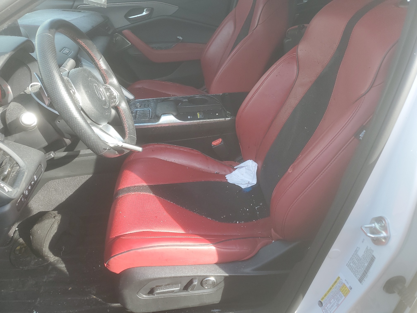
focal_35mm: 26
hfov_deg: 67.3
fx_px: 313
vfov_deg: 53.1
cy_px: 156
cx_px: 208
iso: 50
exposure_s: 1/270
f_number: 1.5
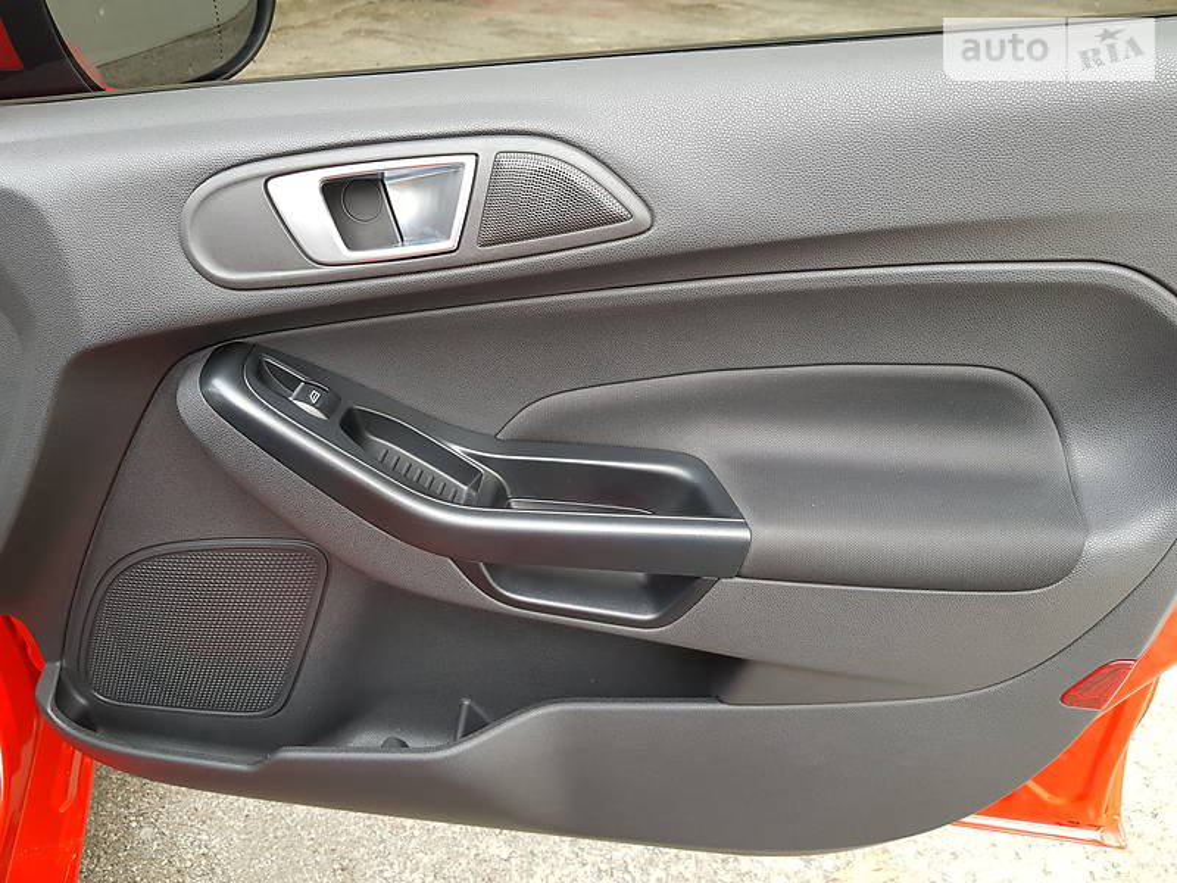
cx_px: 588
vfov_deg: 53.1
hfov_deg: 67.3
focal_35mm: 26
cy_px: 442
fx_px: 884
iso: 80
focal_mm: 4.2
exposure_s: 1/50
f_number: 1.7
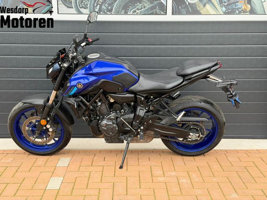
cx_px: 134
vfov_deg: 30.3
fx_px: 370
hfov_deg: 39.7
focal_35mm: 48
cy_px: 100
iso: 64
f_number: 1.78
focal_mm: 6.76
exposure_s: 1/236
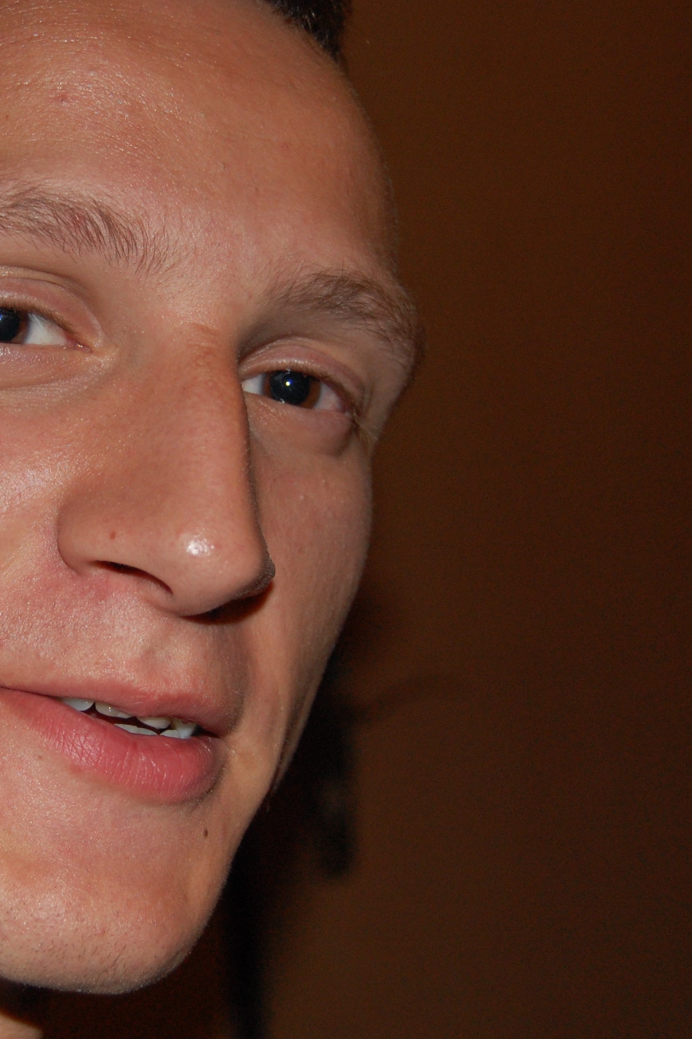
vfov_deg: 26.3
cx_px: 42
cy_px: 519
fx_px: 2220
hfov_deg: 17.4
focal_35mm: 77
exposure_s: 1/160
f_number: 4.5
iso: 800
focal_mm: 34
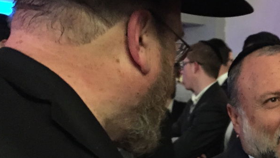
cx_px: 287
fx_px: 549
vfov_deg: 16.1
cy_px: 136
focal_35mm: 74
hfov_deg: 26.9
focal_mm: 4.15
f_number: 2.2
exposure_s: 1/15
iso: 400
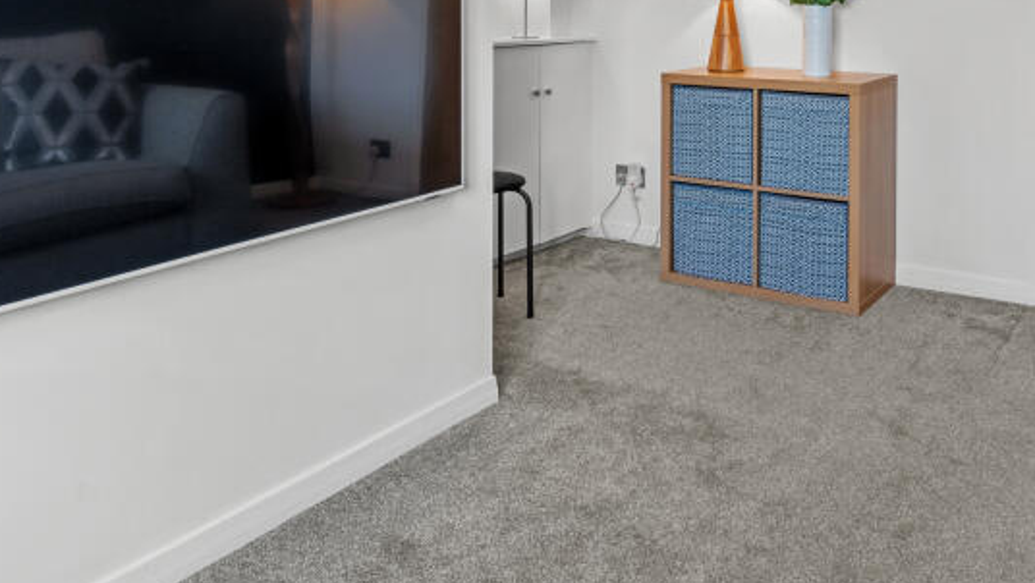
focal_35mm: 34
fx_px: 933
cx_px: 713
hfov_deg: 56.4
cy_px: -28
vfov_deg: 31.5
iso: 250
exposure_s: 1/3
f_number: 7.1
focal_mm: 17
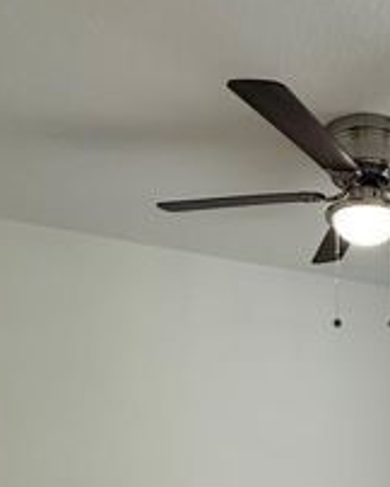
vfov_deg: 42.4
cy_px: 501
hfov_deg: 37.6
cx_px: 372
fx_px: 519
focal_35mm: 36
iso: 250
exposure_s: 1/60
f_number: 2.2
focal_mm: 2.22
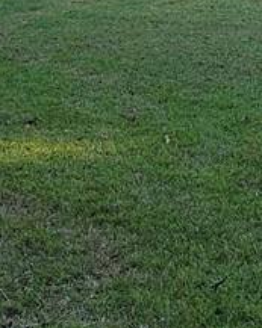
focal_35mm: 120
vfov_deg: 14.9
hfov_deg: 12.5
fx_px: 1166
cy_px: -159
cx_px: 313
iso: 40
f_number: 1.8
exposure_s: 1/325
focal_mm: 5.4
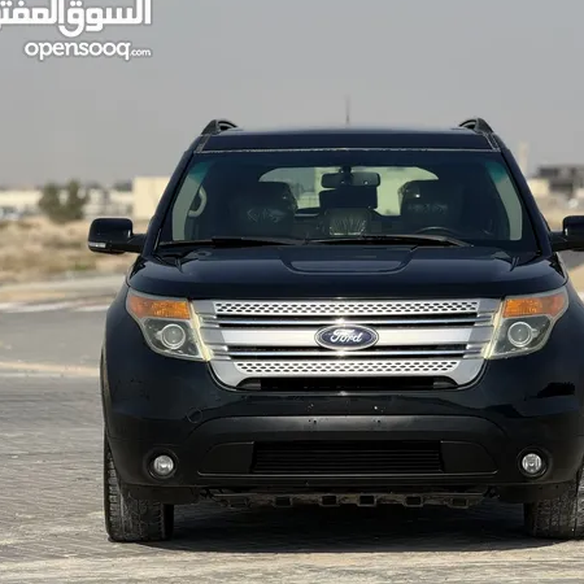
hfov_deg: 11.6
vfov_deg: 11.6
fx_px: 2882
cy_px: 276
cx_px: 345
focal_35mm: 151
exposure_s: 1/2024
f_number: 2.8
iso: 50
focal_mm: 15.66
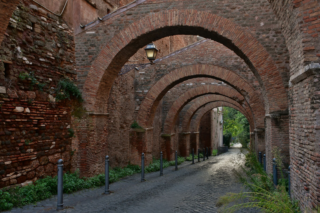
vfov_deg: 41.7
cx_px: 160
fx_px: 280
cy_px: 106
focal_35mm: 32
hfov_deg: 59.5
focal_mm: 21
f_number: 7.1
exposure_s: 1/8
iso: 100
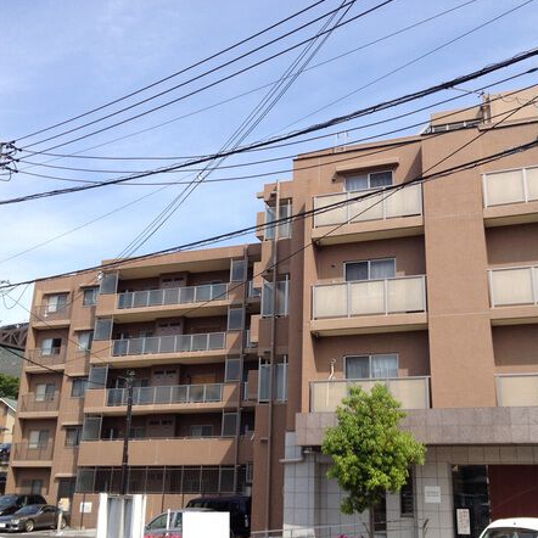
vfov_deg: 40.0
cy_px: 271
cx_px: 313
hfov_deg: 39.9
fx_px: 739
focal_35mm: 42
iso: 50
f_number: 2.4
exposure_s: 1/1175
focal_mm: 4.28
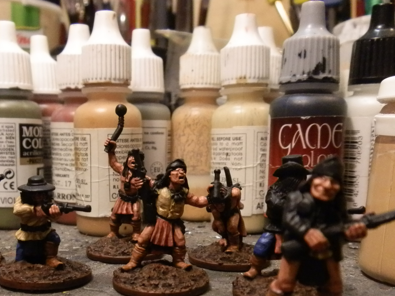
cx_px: 141
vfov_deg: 33.7
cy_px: 220
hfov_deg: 44.3
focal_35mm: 42
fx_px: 479
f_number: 3.1
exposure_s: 1/125
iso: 400
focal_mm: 5
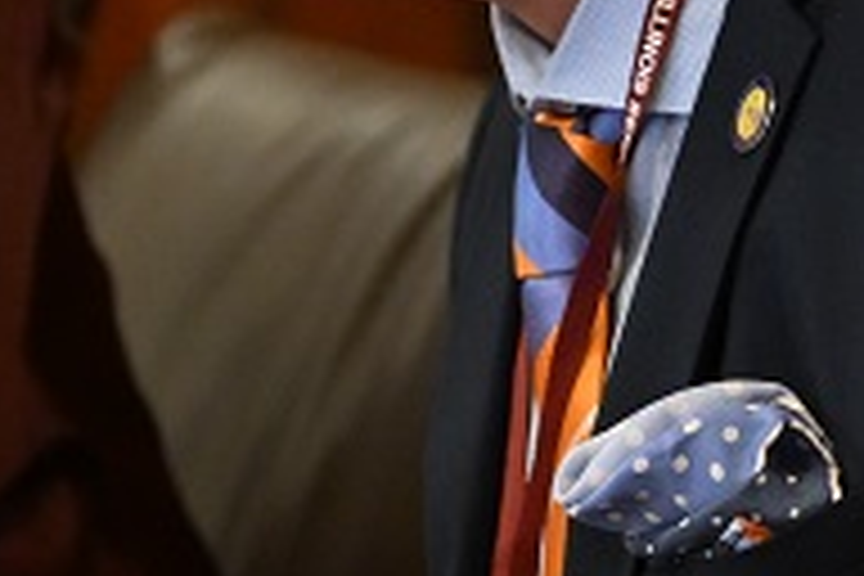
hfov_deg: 4.0
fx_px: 12311
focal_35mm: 513
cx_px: -58
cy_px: 666
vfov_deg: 2.7
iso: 3200
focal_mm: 82
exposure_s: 1/160
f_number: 2.8
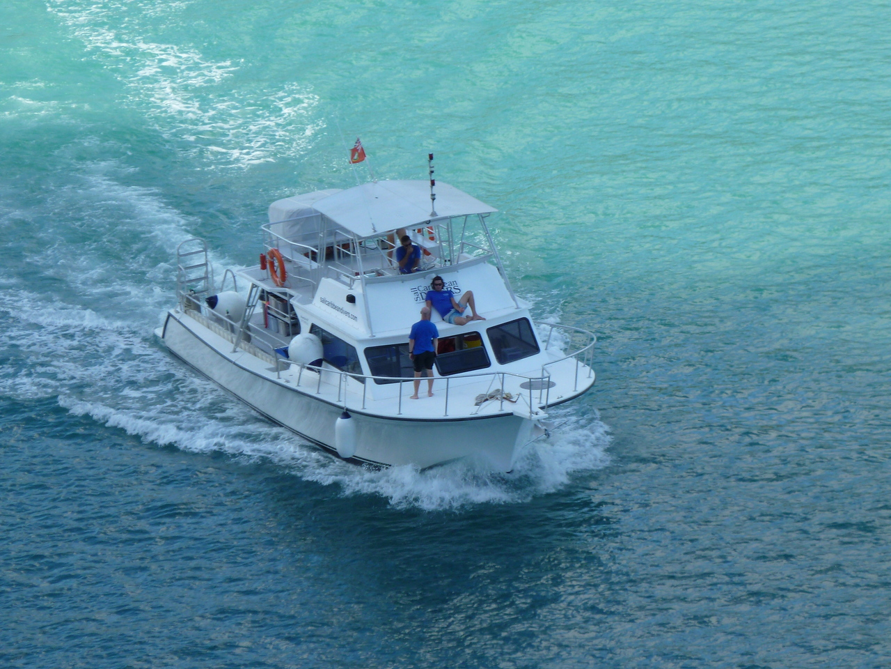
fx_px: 6435
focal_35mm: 250
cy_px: 334
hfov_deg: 7.9
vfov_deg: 5.9
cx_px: 446
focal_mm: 36
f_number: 5.9
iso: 100
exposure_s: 1/125
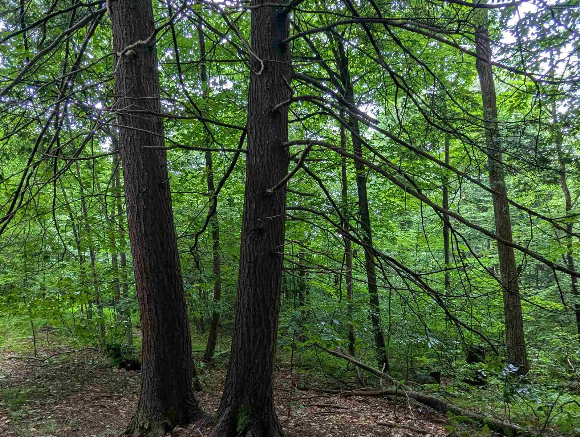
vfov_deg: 52.5
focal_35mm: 26
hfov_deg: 67.2
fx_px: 436
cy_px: 276
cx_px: 303
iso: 127
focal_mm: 2.35
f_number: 2.2
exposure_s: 1/84.6
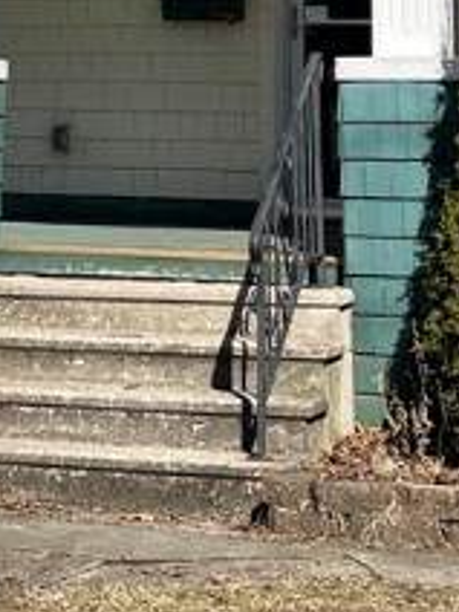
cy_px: -398
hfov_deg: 15.5
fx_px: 1662
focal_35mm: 94
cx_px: 20
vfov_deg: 17.8
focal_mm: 5.1
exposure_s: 1/3413
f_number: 1.6
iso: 50
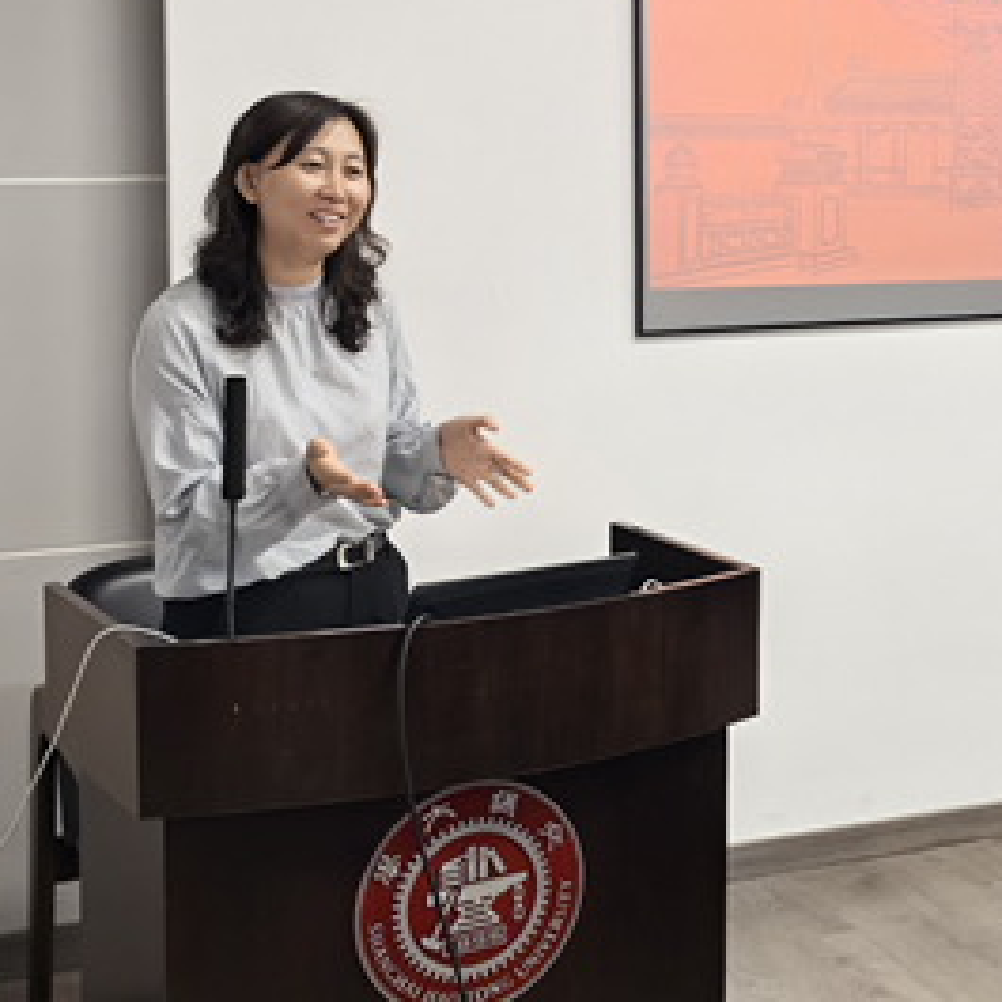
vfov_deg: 23.7
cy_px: 250
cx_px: 1074
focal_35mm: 72
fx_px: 2358
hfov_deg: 22.7
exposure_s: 1/100
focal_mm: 5.75
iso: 320
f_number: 2
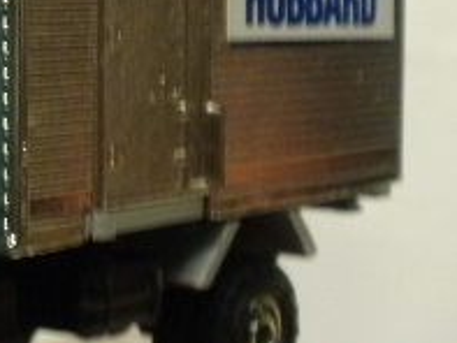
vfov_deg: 10.4
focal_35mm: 143
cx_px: -162
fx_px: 1889
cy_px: 229
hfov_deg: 13.2
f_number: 4
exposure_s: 1/8
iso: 125
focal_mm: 7.7
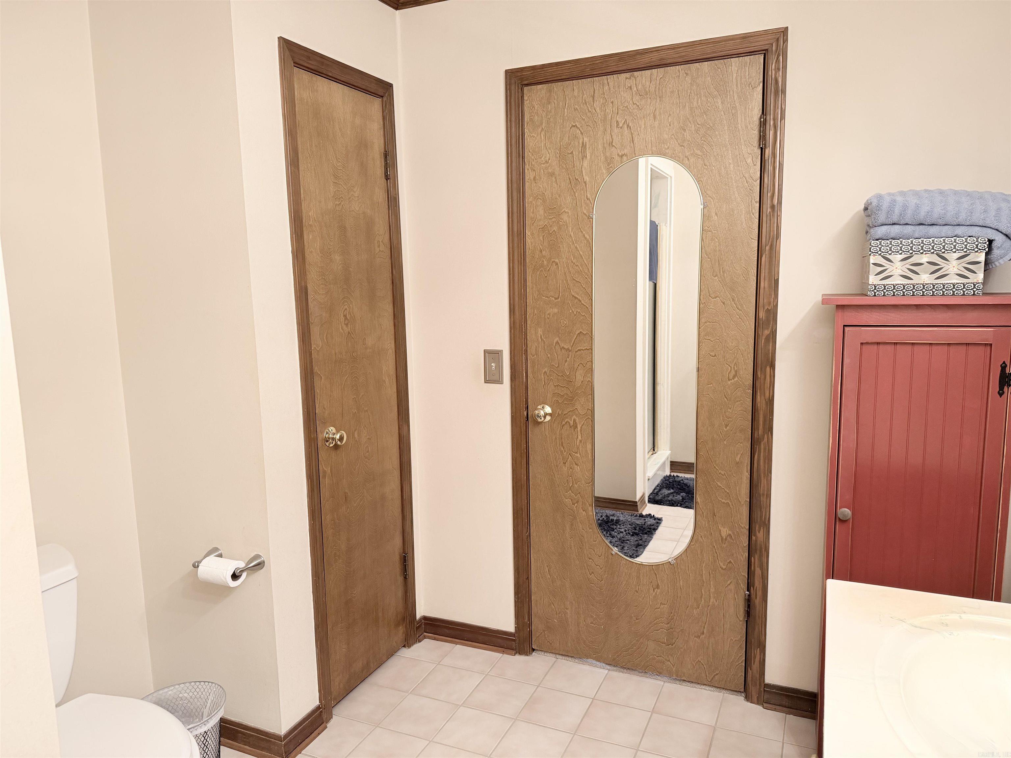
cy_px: 379
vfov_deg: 56.8
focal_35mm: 24
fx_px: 701
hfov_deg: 71.6
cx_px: 506
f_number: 1.78
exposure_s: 1/60
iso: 160
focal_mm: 6.76
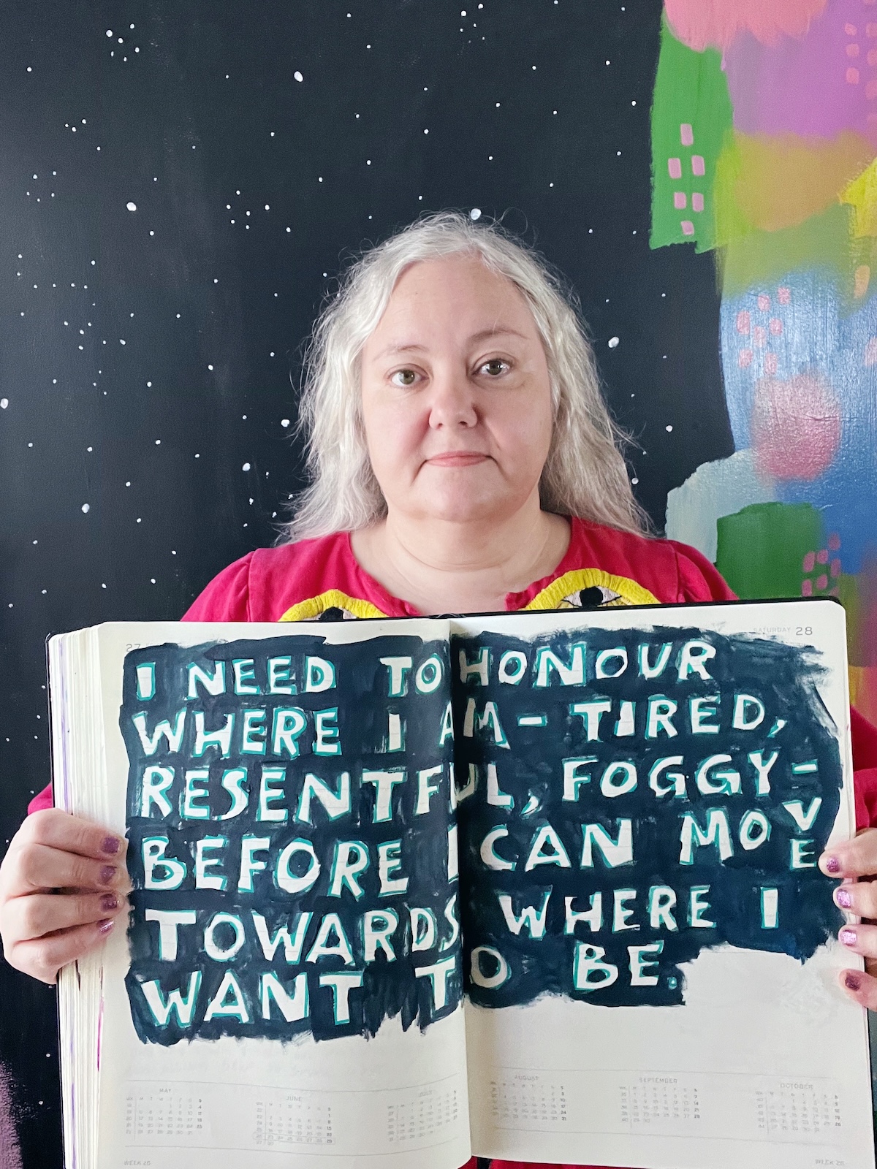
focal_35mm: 30
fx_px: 1013
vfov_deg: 60.0
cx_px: 438
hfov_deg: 46.8
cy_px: 584
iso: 320
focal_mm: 2.71
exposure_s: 1/60
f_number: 2.2
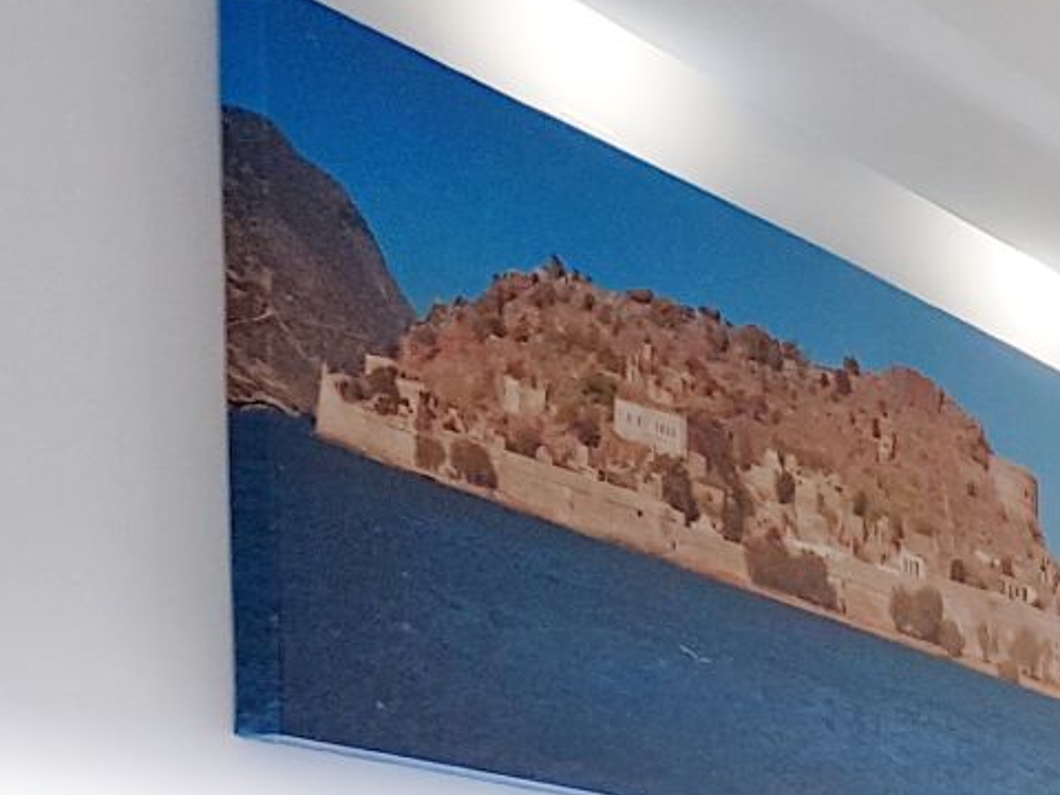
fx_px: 3185
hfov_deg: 16.9
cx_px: 1652
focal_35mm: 104
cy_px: 1526
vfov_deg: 12.7
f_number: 1.7
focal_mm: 4.2
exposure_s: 1/194
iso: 40
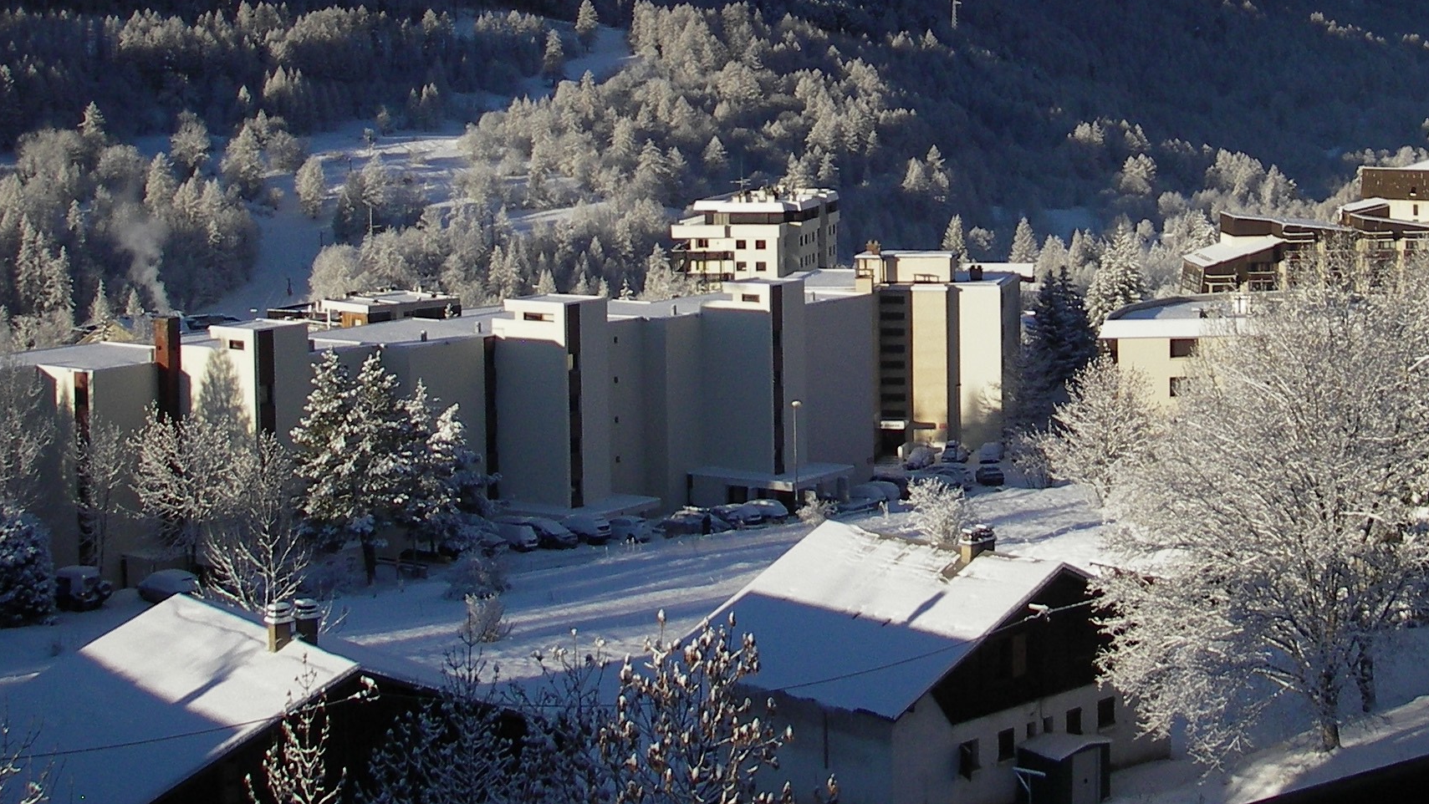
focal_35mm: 62
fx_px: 2350
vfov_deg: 19.2
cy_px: 120
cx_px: 891
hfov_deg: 33.7
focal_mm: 6.3
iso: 50
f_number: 3.3
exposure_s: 1/800
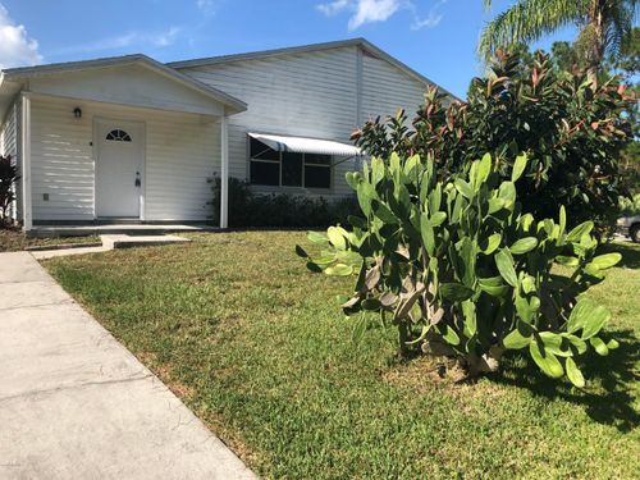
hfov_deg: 63.4
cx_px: 320
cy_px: 240
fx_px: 518
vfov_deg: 49.7
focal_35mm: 28
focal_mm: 3.99
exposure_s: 1/1263
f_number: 1.8
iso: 20
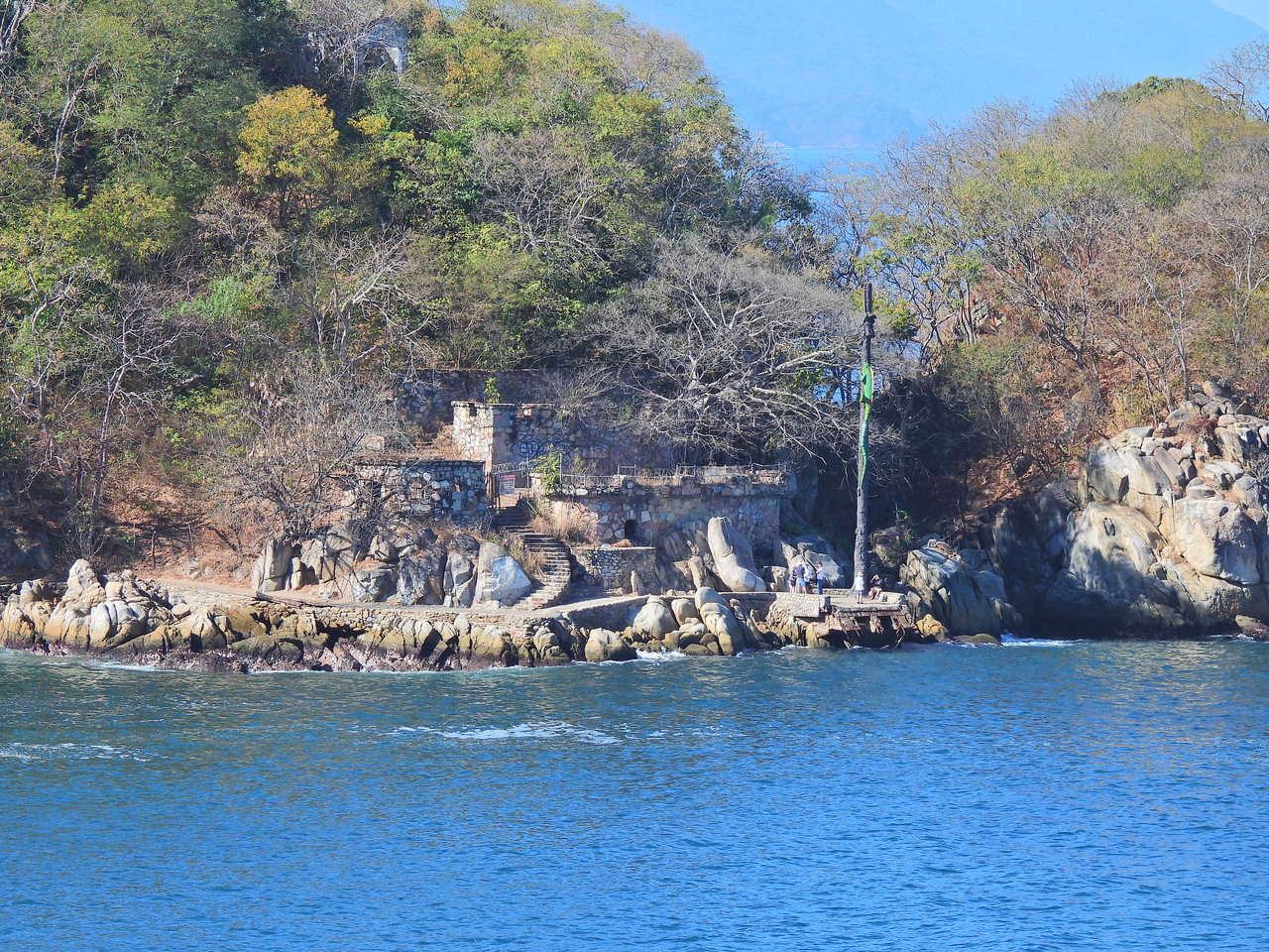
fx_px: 9531
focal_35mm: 260
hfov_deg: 7.6
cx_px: 634
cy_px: 476
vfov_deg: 5.7
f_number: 4.5
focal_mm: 46.4
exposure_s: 1/500
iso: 100
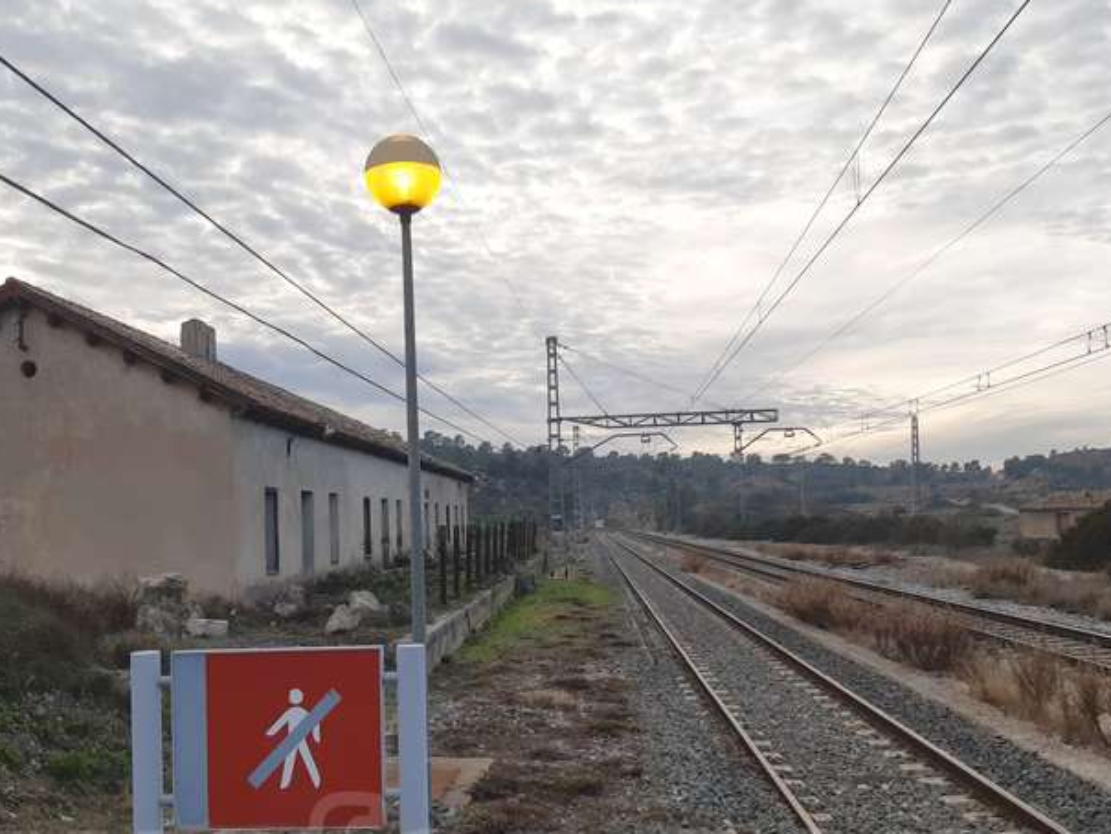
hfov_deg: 55.3
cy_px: 514
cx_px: 520
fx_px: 1059
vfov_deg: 42.7
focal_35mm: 33
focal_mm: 3.92
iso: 40
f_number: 1.7
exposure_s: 1/392
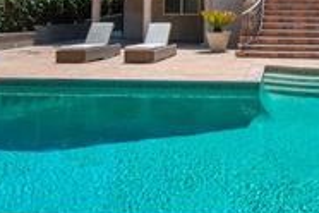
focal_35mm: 46
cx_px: 280
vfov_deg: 27.9
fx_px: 408
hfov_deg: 40.0
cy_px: 12
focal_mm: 19
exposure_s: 1/80
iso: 200
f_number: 22
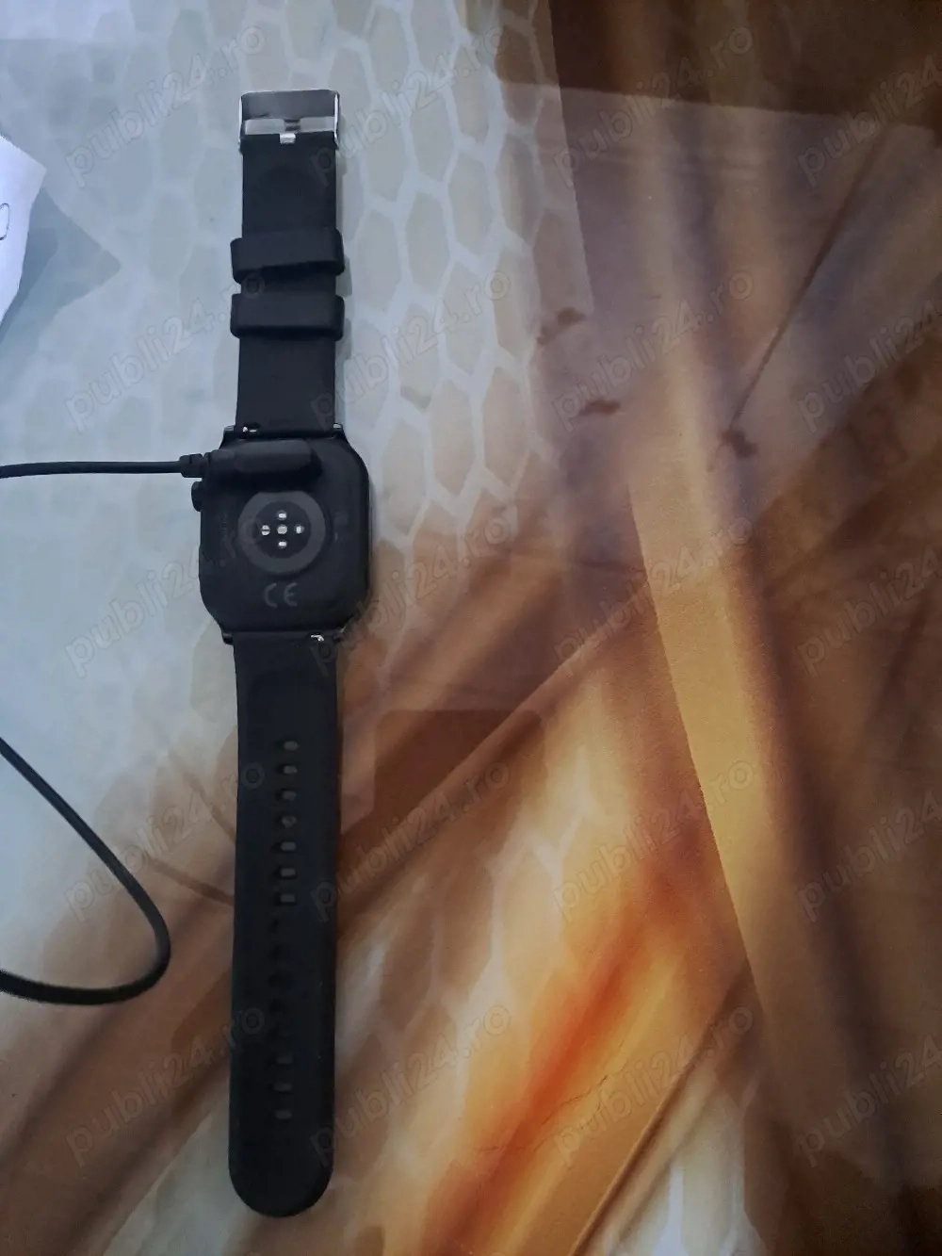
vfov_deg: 69.4
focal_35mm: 25
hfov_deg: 54.9
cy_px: 628
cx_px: 471
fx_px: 907
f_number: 1.8
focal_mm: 4.65
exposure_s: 1/17
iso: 1000
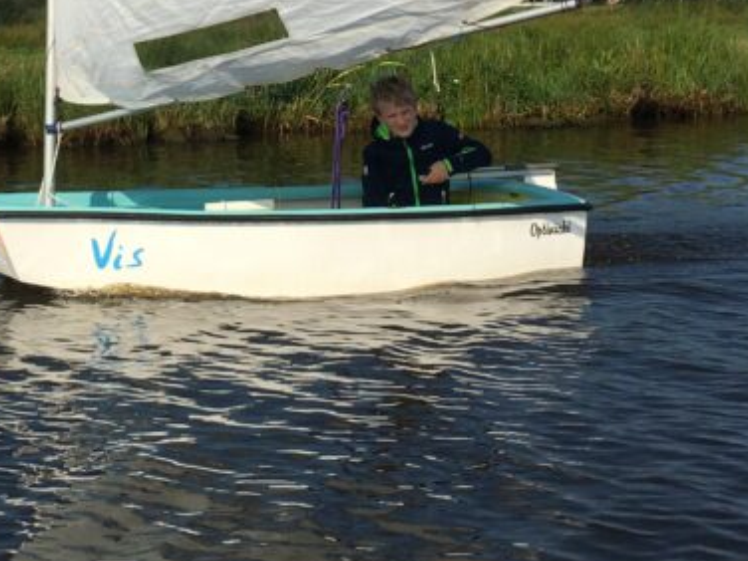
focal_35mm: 79
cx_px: 133
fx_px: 1707
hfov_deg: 24.3
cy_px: -14
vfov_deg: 18.1
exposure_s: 1/3077
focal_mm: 4.15
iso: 25
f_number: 2.2
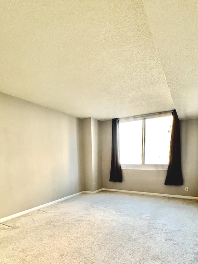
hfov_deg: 68.5
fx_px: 145
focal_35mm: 19
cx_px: 108
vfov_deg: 80.9
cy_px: 183
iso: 160
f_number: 1.8
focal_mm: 1.57
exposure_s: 1/120
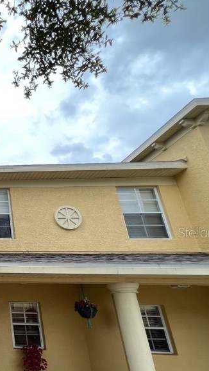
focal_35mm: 25
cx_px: -90
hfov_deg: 30.5
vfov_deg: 72.8
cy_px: 232
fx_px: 246
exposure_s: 1/380
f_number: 1.8
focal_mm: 1.57
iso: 32
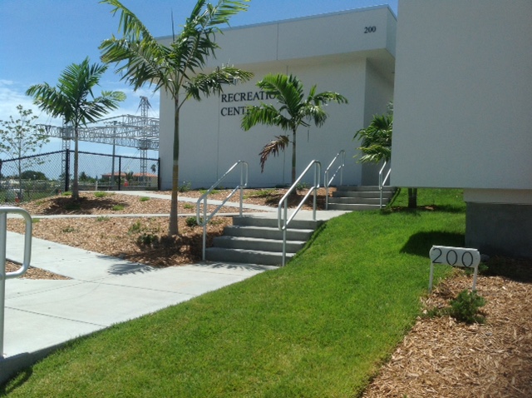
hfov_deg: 52.7
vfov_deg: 40.6
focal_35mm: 35
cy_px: 199
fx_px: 537
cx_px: 266
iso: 50
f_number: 2.4
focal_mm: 4.28
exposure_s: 1/3367
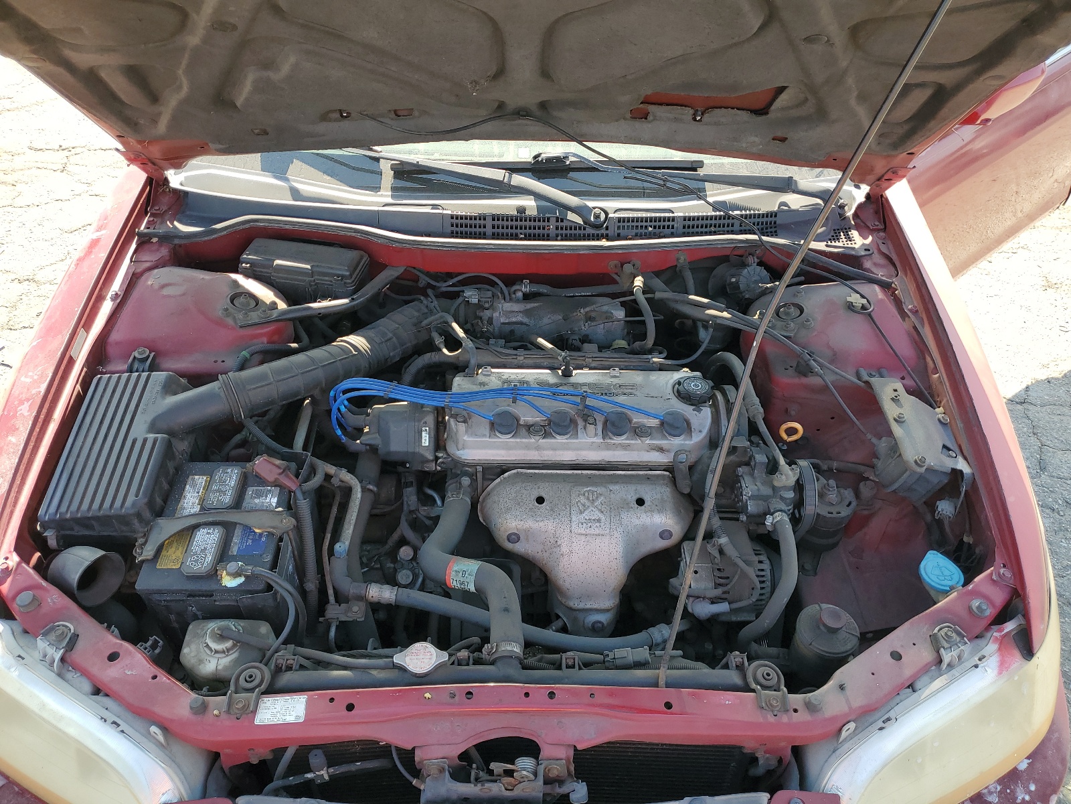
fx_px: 804
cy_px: 402
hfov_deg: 67.3
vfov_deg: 53.1
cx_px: 536
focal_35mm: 26
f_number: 1.5
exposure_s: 1/400
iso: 50
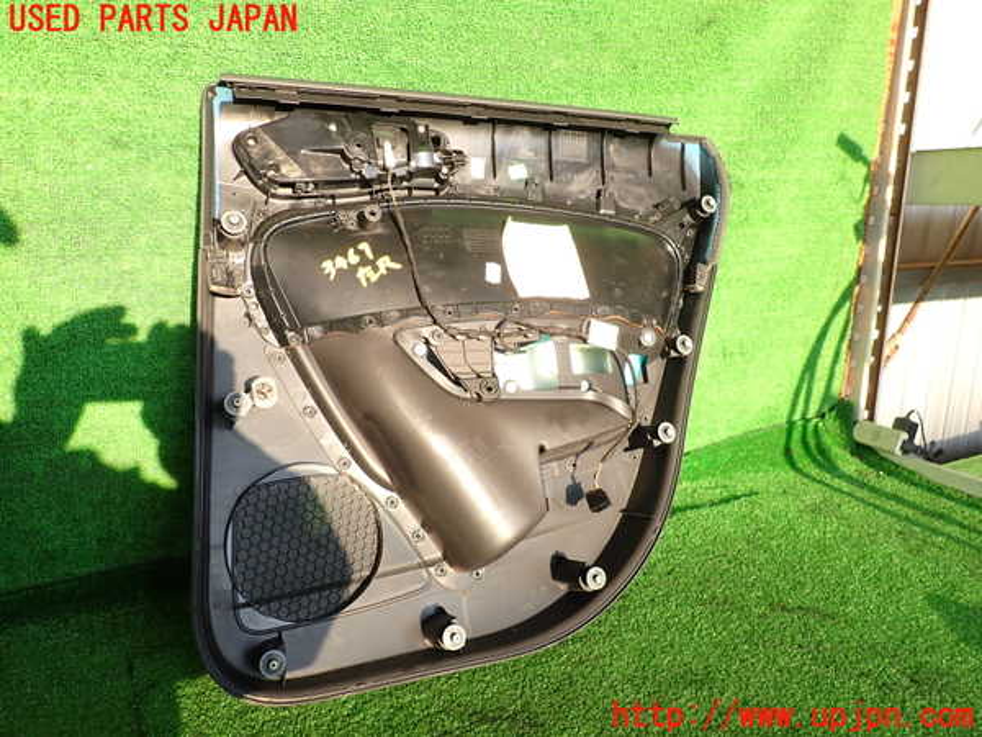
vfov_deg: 54.9
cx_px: 491
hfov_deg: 69.4
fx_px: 709
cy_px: 368
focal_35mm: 25
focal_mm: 4.5
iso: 100
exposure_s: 1/160
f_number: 2.8
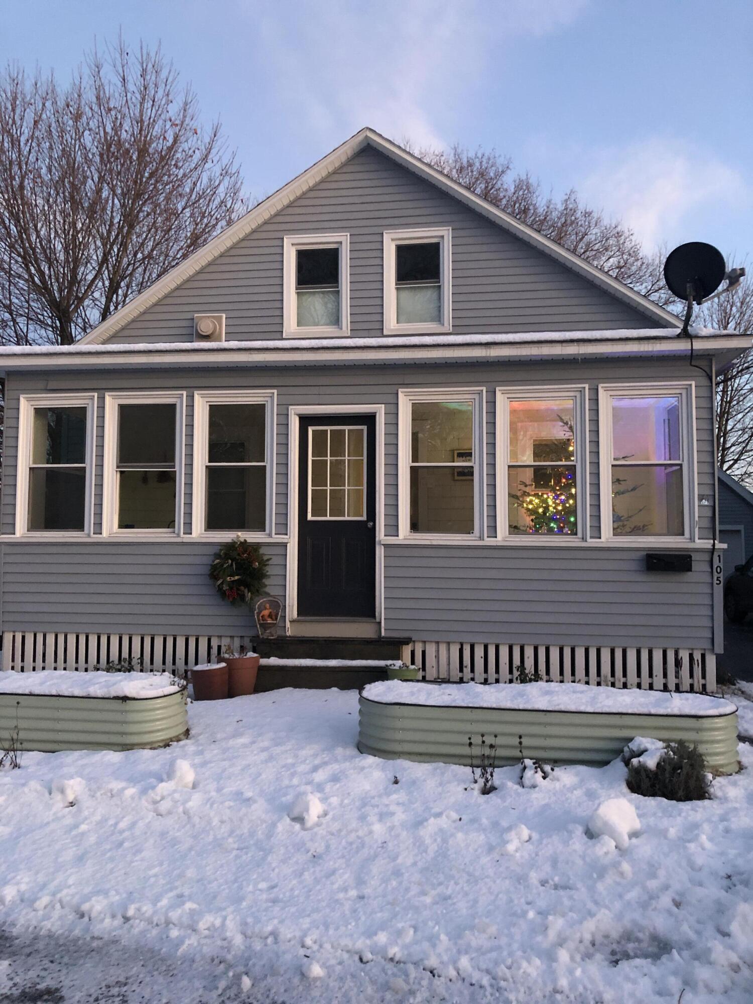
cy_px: 502
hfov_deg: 49.7
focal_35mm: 28
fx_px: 812
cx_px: 376
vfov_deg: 63.4
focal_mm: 4
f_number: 1.8
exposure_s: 1/6
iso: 80
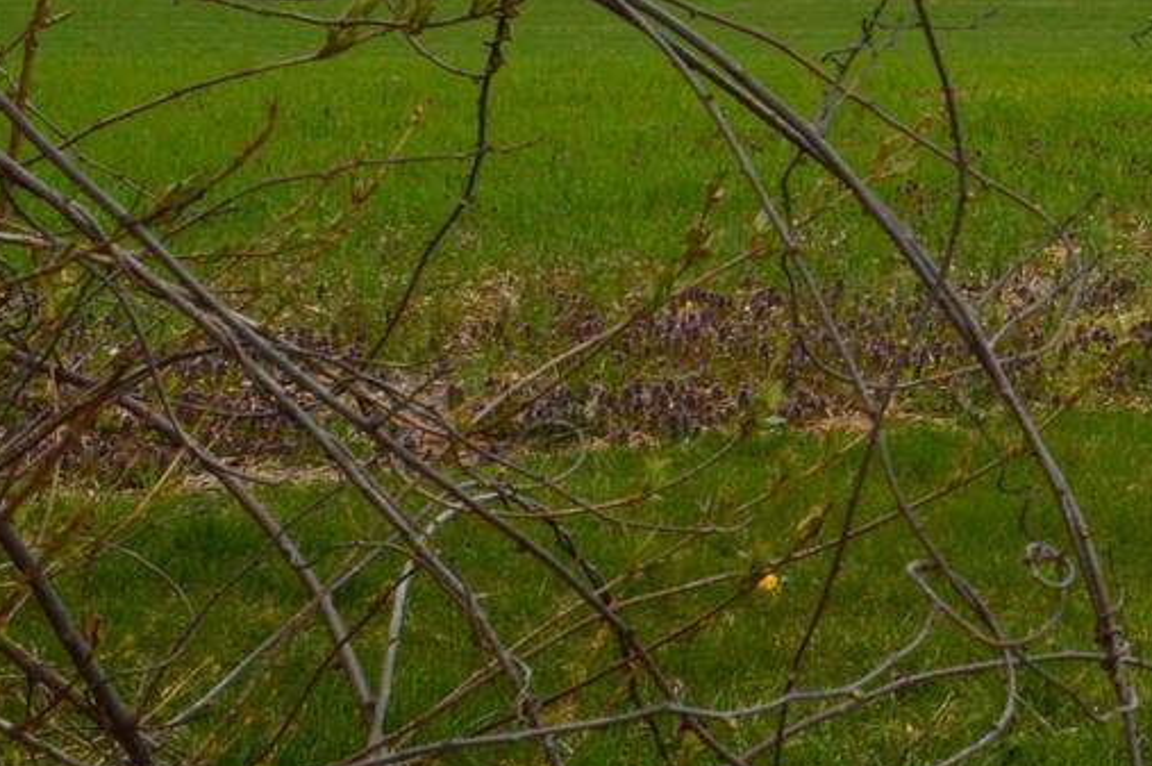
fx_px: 3485
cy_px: -22
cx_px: 1952
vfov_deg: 12.4
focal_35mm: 109
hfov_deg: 16.3
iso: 400
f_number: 10
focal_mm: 18
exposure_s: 1/320
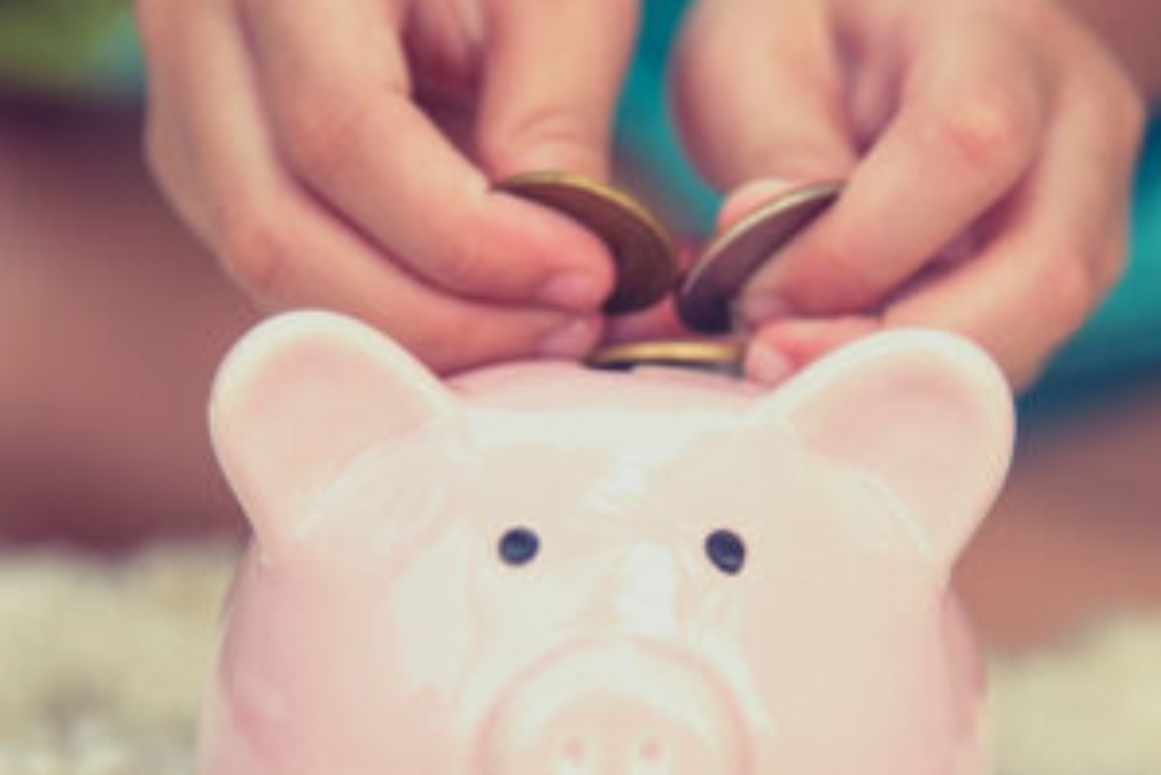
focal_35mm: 215
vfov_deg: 6.4
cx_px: 670
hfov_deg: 9.6
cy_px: 446
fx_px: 6937
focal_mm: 100
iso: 250
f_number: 4
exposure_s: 1/800
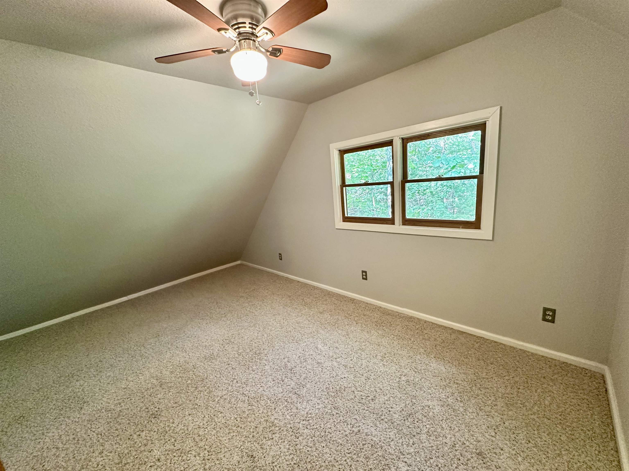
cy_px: 236
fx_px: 254
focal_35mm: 14
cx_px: 314
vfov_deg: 85.7
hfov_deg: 102.1
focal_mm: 2.22
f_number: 2.2
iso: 400
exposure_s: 1/60
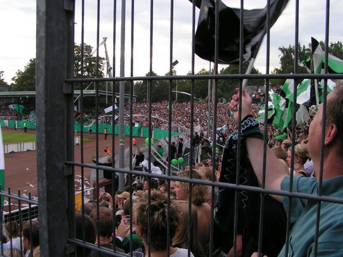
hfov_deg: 49.0
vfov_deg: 37.7
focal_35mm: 38
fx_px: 377
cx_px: 172
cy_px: 128
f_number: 5
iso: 50
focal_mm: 5.8
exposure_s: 1/100
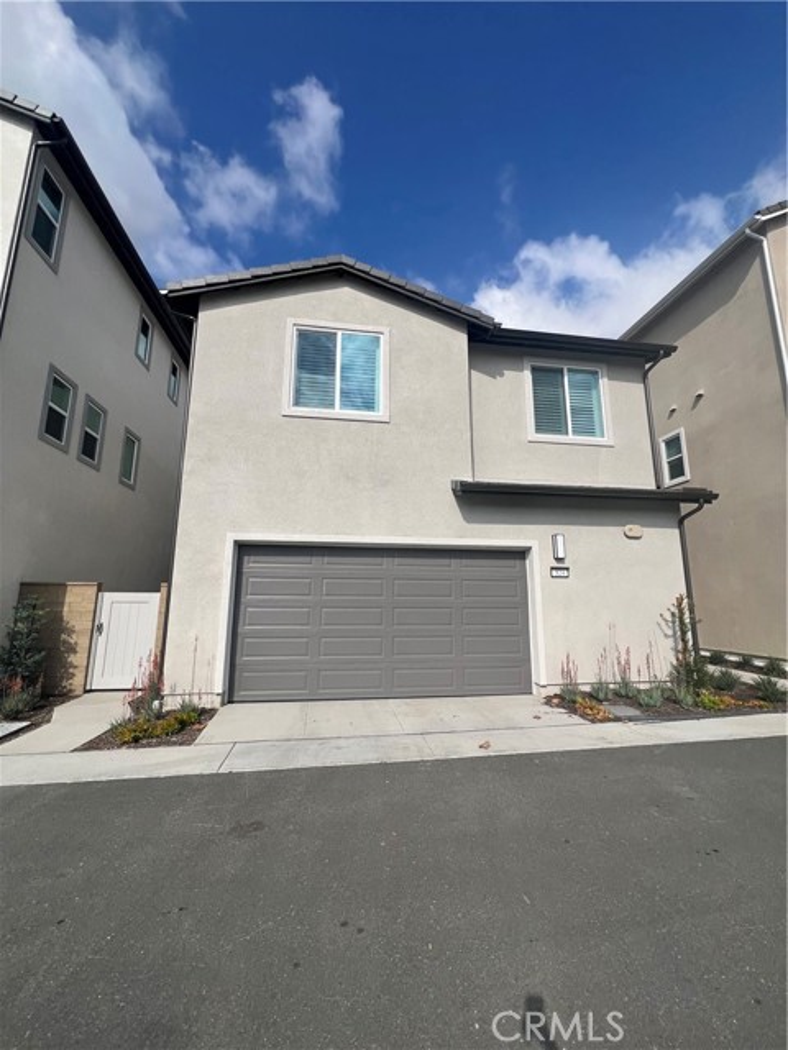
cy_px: 525
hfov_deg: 89.9
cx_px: 394
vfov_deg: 106.2
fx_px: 395
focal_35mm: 13
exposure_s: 1/3534
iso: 32
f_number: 1.8
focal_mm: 1.57
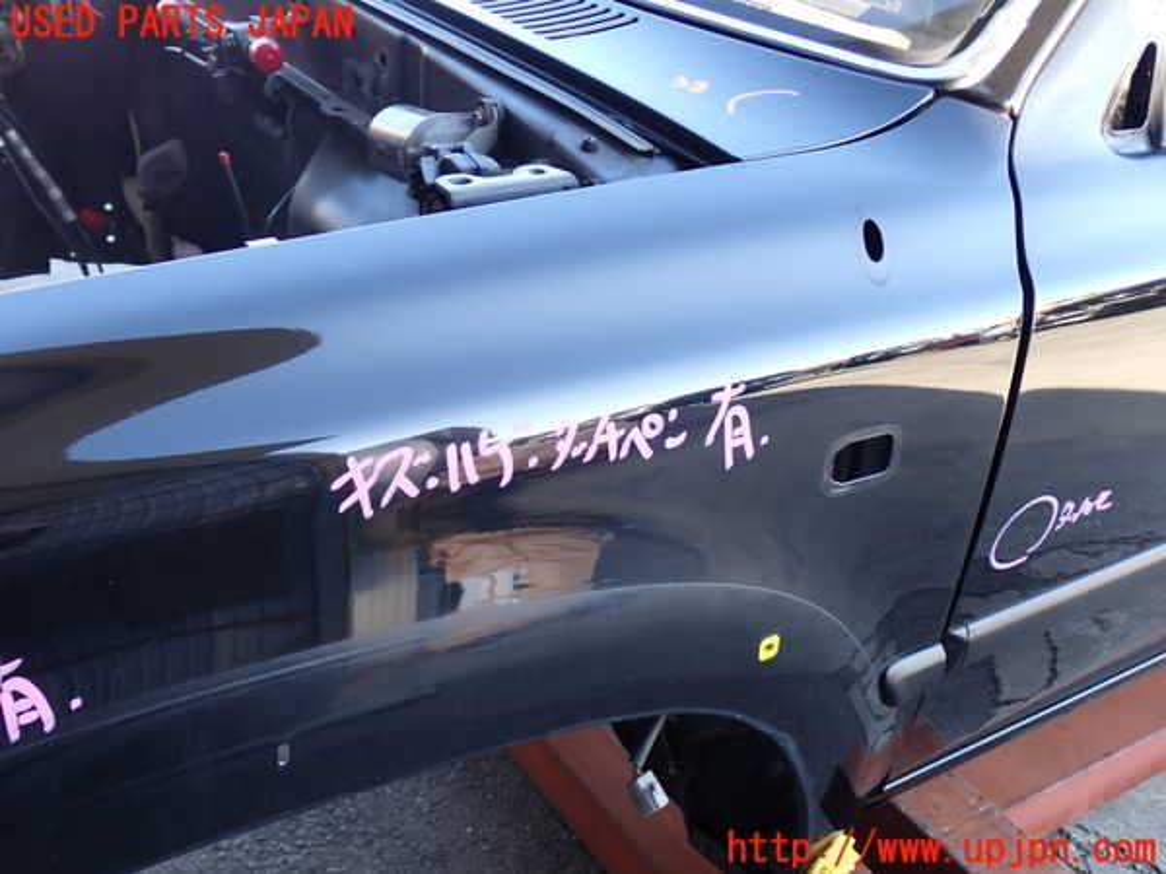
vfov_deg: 37.7
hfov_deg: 49.0
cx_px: 583
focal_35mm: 38
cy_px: 437
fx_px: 1280
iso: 125
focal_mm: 6.83
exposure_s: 1/80
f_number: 2.7
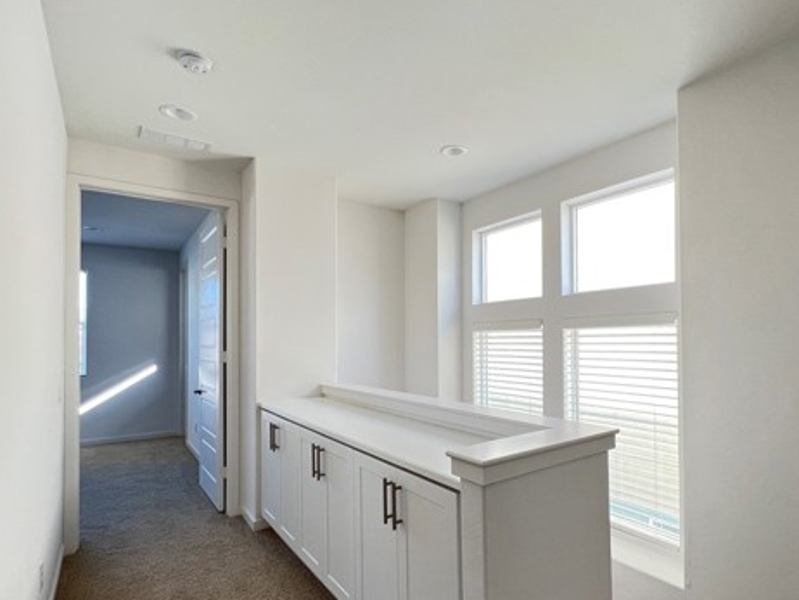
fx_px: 416
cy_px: 335
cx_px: 458
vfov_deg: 71.4
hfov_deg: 87.1
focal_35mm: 18
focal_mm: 1.57
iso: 125
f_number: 1.8
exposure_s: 1/99
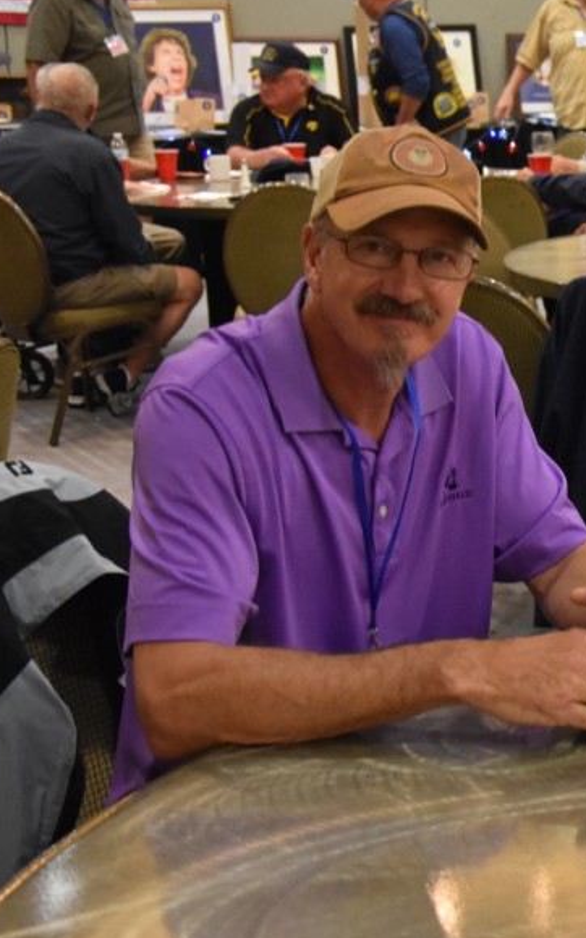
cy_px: 351
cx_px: 829
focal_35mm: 79
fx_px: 2021
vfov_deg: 26.1
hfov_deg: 15.4
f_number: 4
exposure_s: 1/60
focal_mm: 26
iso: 2800
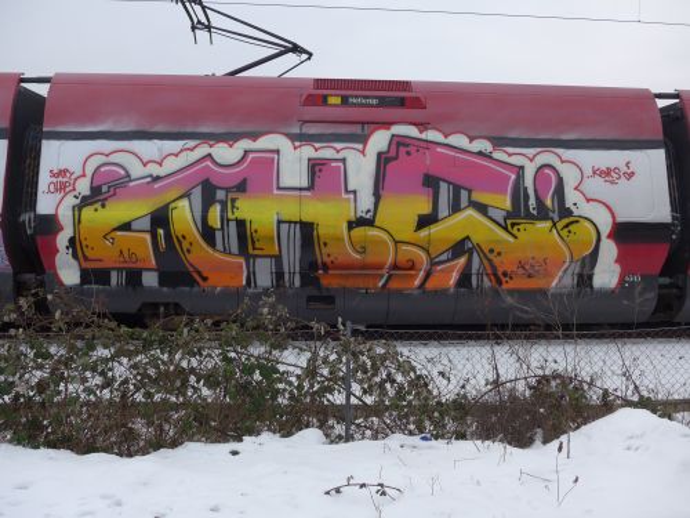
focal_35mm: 29
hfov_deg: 61.7
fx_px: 578
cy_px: 259
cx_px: 345
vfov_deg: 48.2
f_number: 2.8
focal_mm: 6
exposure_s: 1/160
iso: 80
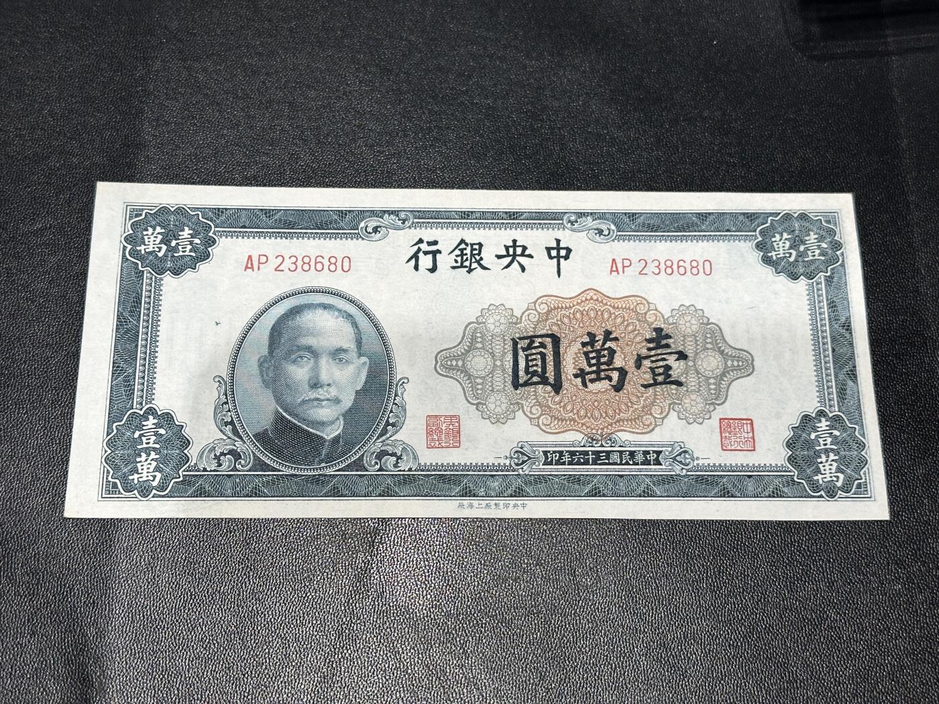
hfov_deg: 39.7
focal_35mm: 48
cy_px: 352
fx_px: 1302
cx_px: 470
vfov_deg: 30.3
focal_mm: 6.86
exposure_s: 1/50
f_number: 1.78
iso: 100
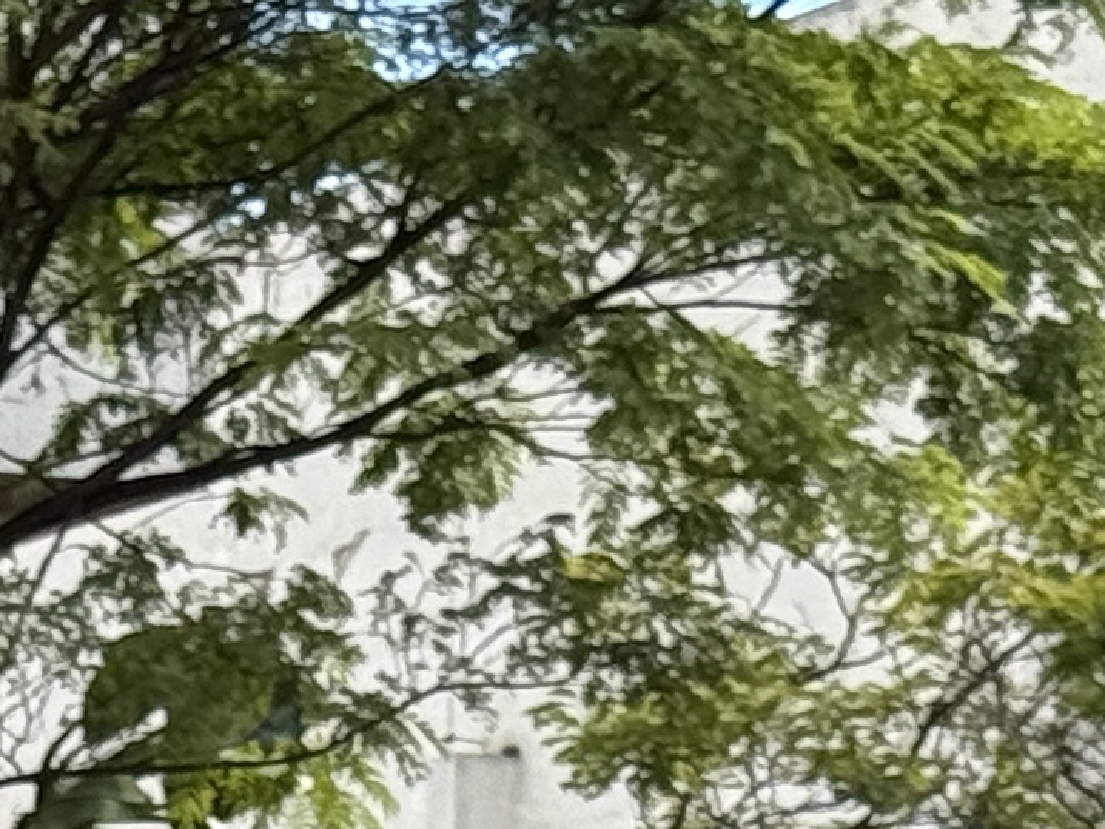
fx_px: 8620
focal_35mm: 270
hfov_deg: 7.0
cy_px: 2148
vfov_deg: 5.3
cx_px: -1478
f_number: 1.78
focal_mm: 6.76
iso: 80
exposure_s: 1/1883
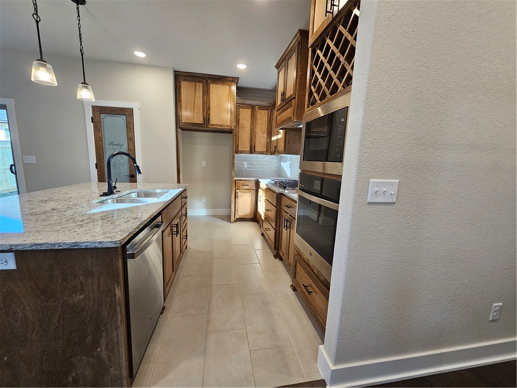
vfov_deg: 89.9
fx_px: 194
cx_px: 258
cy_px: 194
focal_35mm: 13
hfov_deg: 106.2
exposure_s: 1/60
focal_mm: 2.2
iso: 125
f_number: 2.2
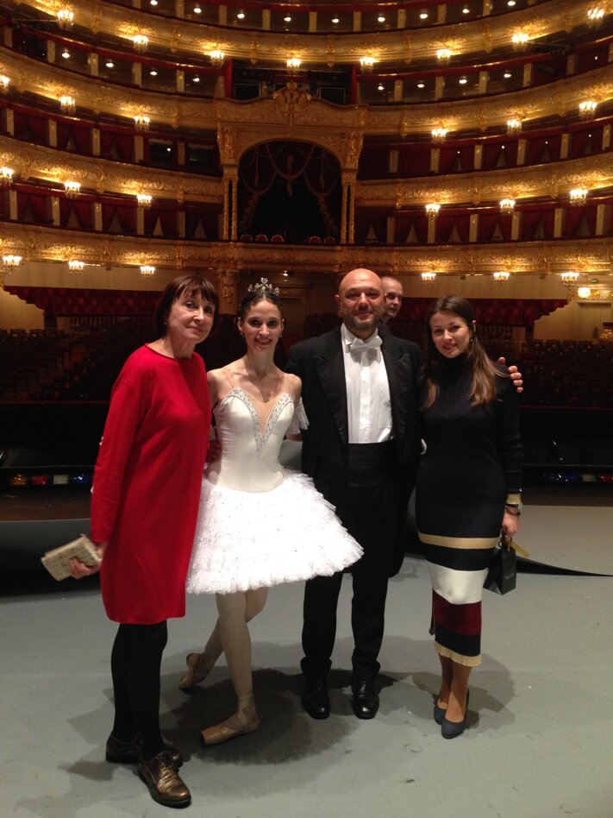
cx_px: 306
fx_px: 779
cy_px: 409
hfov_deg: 42.9
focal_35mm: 33
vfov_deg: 55.4
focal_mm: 4.12
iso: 200
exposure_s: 1/20
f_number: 2.4
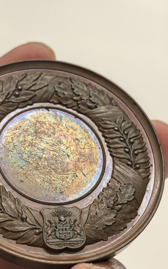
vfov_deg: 28.5
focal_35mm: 72
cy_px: 167
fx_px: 528
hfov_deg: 18.0
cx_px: 49
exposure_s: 1/100
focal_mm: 6.98
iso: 200
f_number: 2
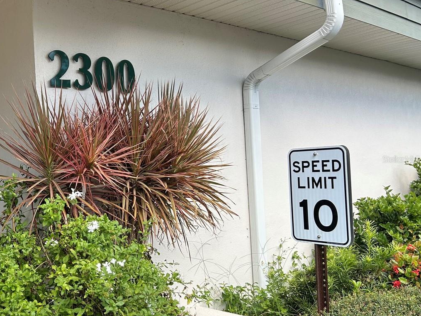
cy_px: 159
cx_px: 90
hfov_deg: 43.8
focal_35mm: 41
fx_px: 499
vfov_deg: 35.1
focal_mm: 5.7
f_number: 1.5
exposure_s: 1/748
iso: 50
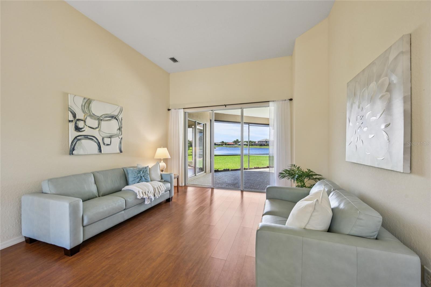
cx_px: 216
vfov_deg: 81.2
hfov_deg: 104.3
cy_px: 144
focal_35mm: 14
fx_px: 168
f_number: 8
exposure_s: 1/100
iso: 400
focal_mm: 14
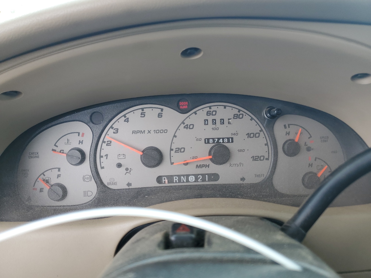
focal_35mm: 26
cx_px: 186
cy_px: 139
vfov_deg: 53.1
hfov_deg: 67.3
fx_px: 279
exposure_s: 1/132
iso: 50
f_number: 1.5
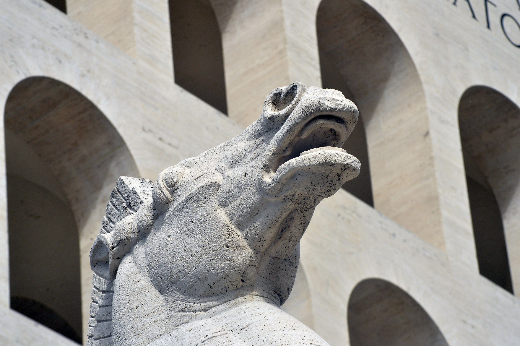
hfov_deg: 8.6
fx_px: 3464
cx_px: 260
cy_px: 173
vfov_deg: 5.7
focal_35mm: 240
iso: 800
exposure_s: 1/1000
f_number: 13
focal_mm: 240
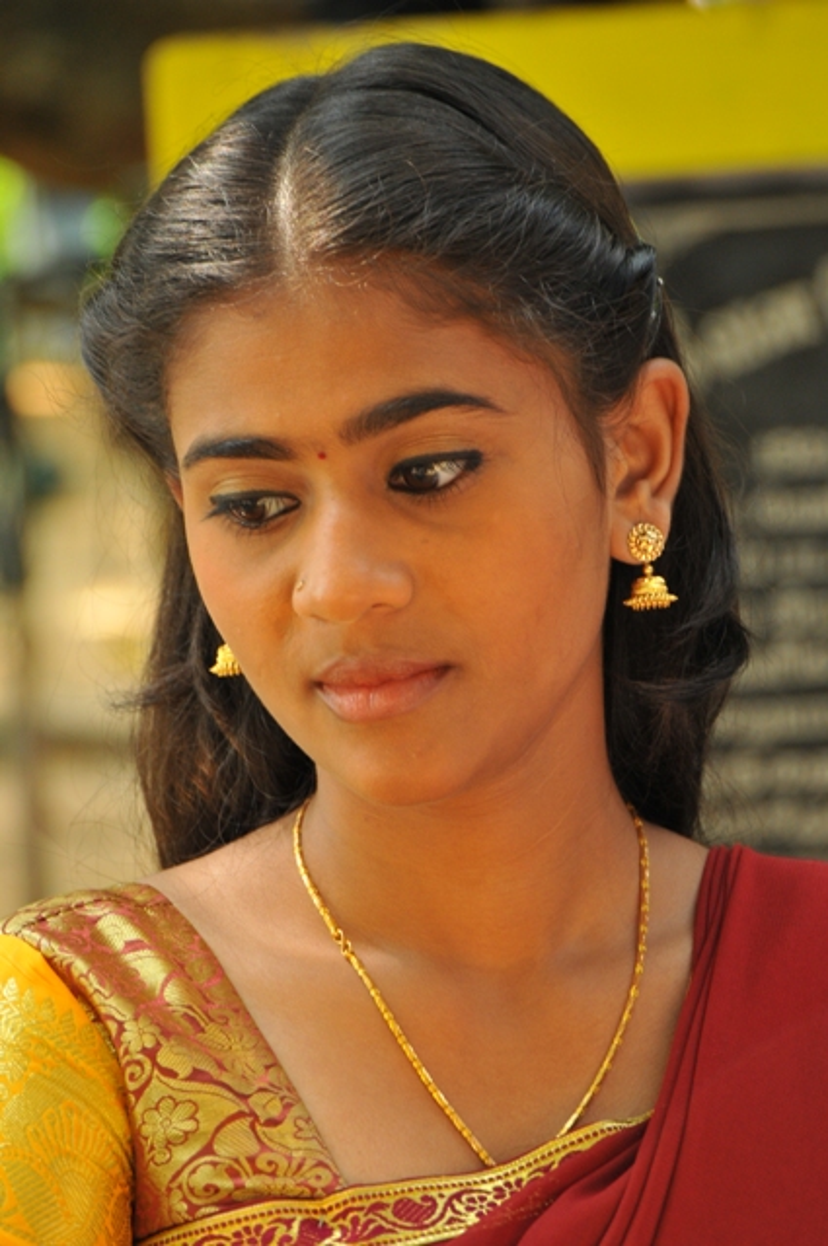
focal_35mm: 180
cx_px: 414
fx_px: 6226
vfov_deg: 11.4
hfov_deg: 7.6
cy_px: 623
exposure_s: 1/125
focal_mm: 120
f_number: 5.6
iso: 500
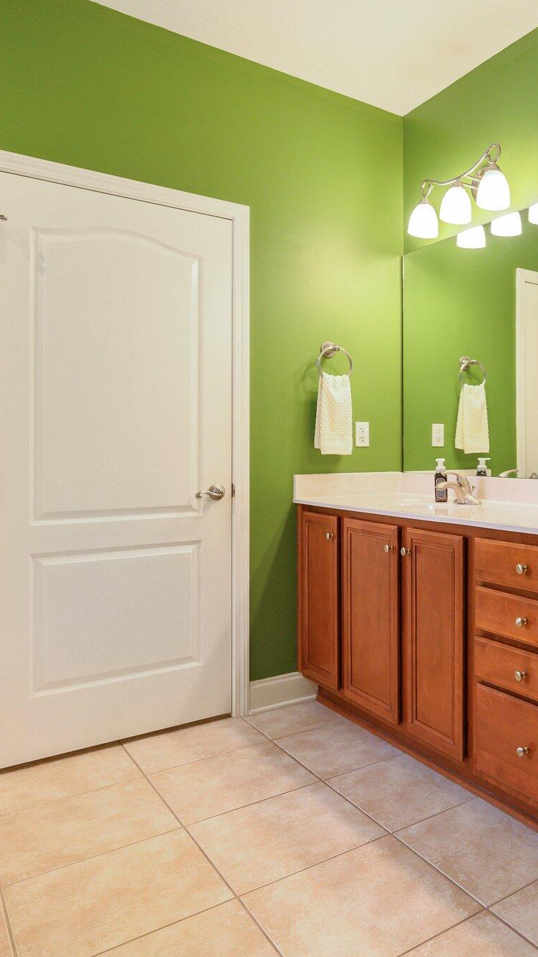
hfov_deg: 39.2
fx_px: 685
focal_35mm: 27
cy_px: 477
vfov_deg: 69.9
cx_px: 503
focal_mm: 17
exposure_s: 1/60
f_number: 4
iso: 560
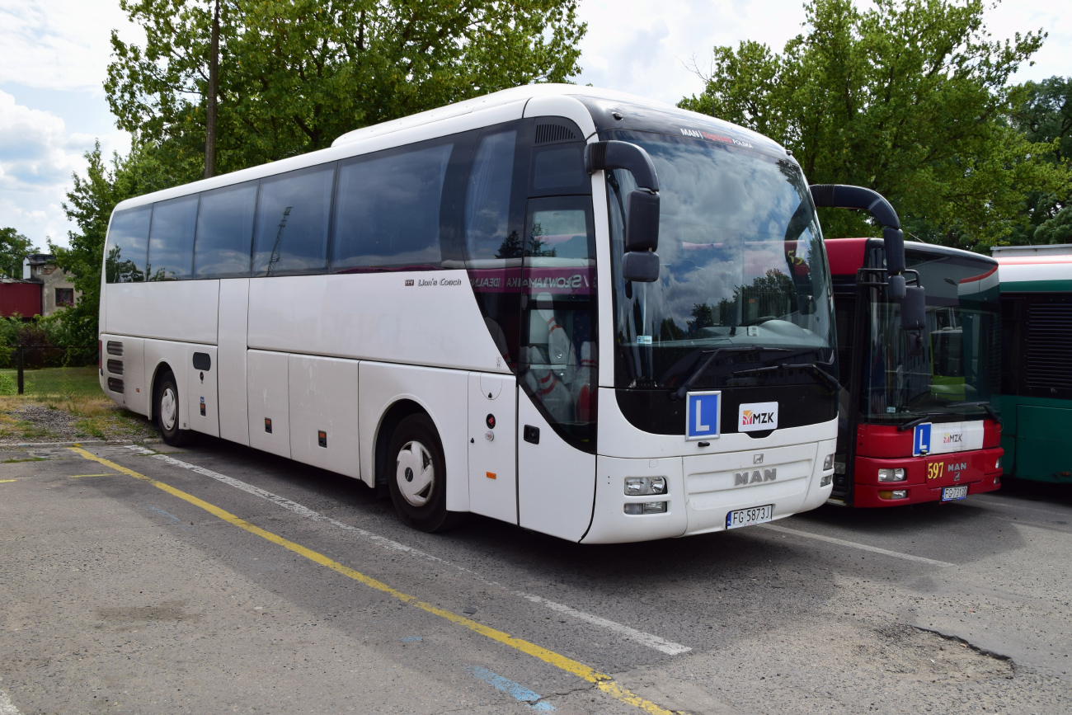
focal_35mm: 33
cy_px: 358
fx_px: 983
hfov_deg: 57.2
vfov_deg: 40.0
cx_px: 536
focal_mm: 22
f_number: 10
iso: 200
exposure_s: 1/250
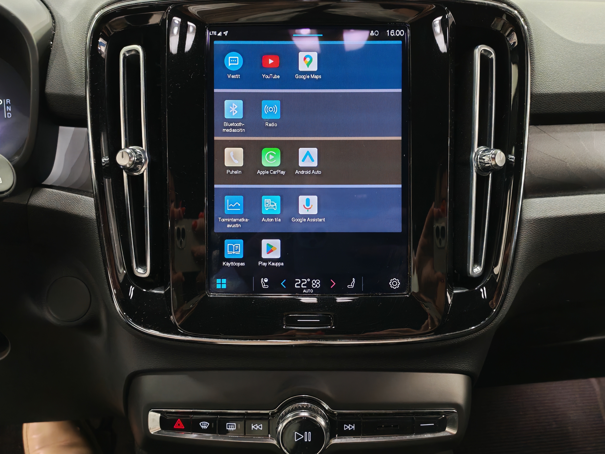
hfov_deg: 56.8
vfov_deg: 44.2
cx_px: 302
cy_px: 227
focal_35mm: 32
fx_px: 559
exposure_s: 1/50
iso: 1747
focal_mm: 6.12
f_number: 1.9
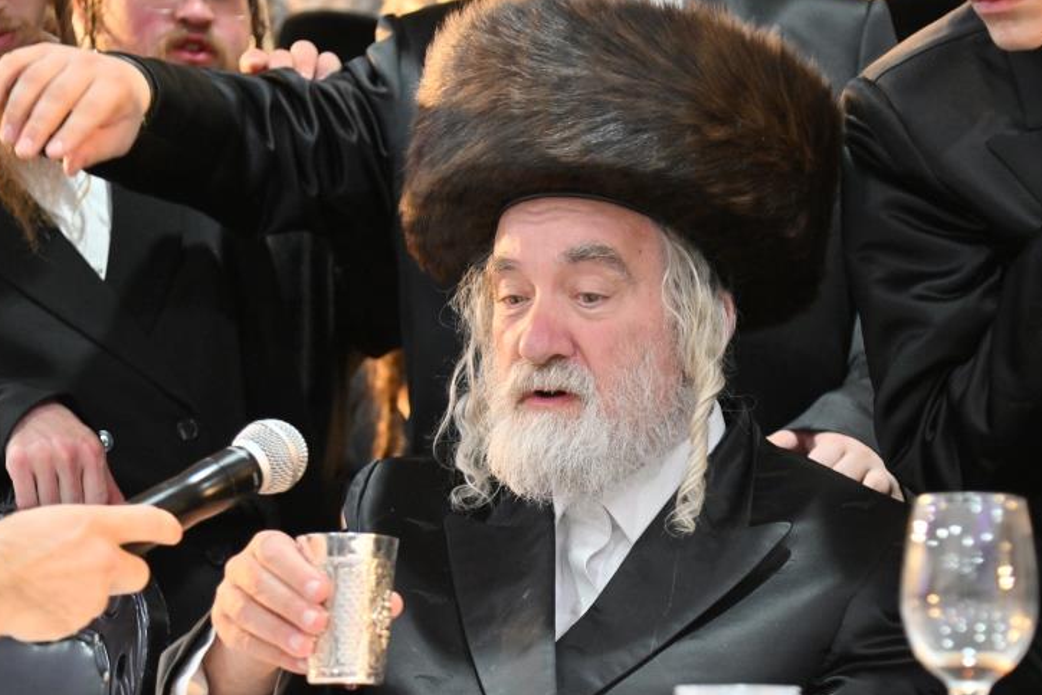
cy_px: 454
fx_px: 2866
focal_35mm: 99
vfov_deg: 13.8
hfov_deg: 20.6
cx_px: 580
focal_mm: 70
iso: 1250
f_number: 4
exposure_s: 1/200
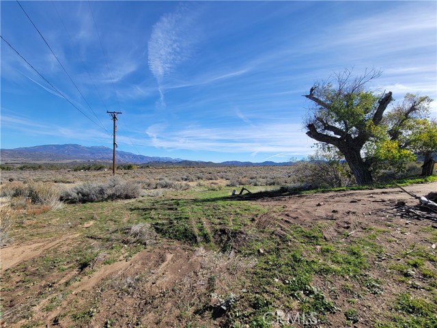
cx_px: 218
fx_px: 164
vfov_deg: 89.9
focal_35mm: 13
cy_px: 164
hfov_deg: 106.2
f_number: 2.2
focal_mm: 2.2
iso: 50
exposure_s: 1/1723
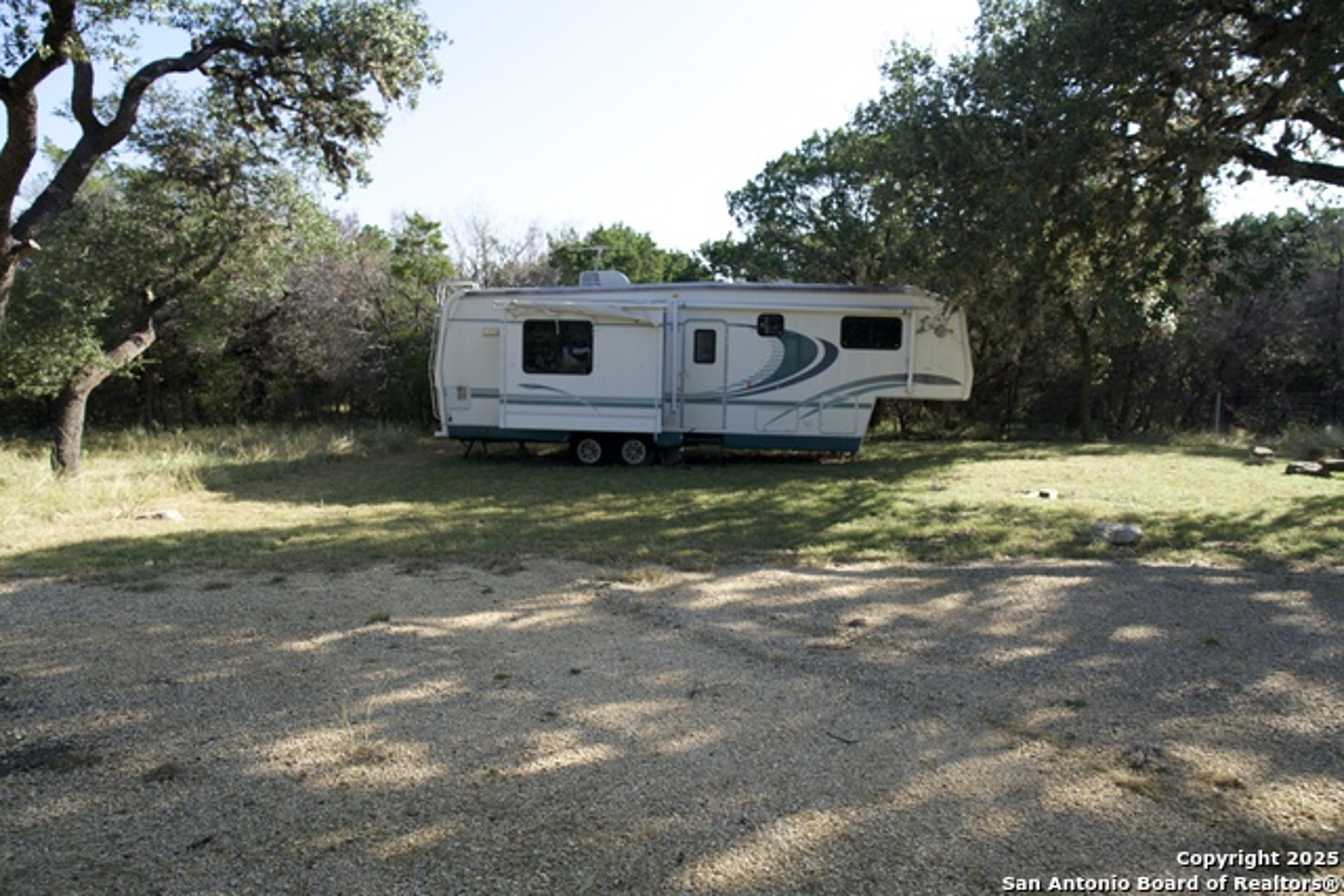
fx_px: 896
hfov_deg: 73.7
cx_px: 672
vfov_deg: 53.2
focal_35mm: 24
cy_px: 448
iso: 100
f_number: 6.3
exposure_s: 1/100
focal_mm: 24
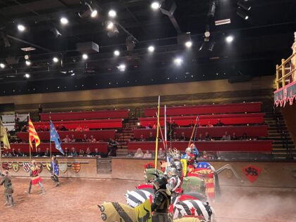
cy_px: 136
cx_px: 110
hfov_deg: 49.6
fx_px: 316
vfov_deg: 38.4
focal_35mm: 37
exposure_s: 1/46
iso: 500
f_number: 1.5
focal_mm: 5.7
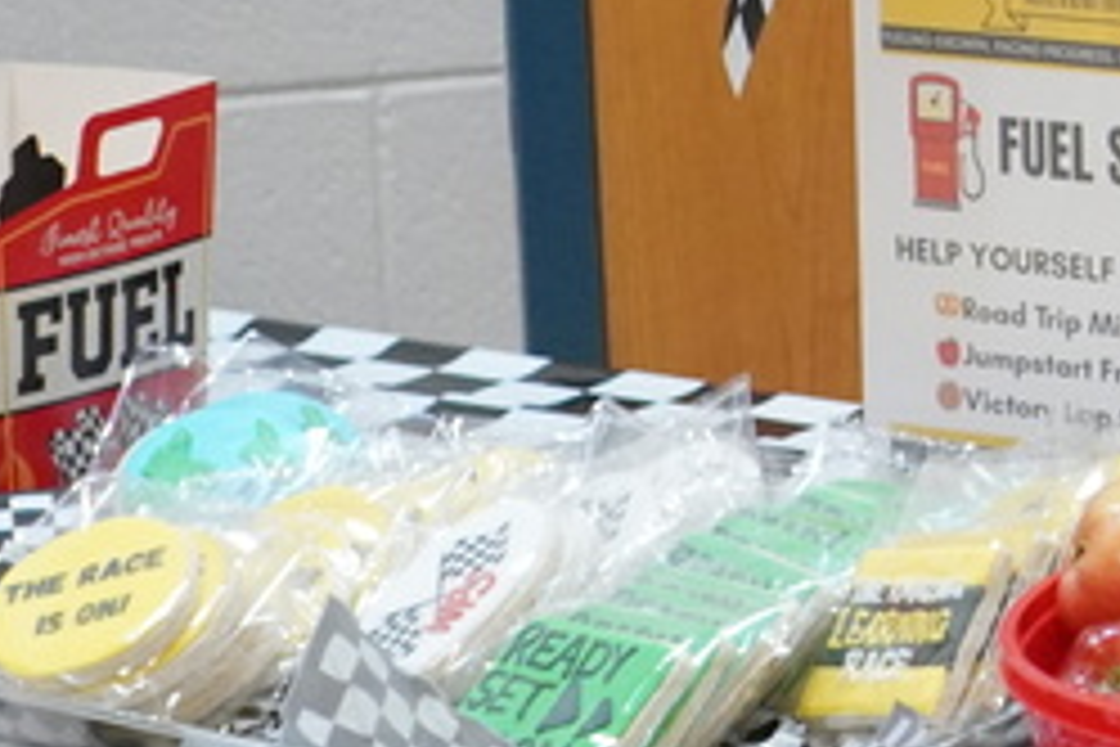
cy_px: -470
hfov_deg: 11.0
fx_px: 5382
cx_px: 2123
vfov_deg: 7.7
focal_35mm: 173
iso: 3200
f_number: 4
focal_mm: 28
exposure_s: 1/160
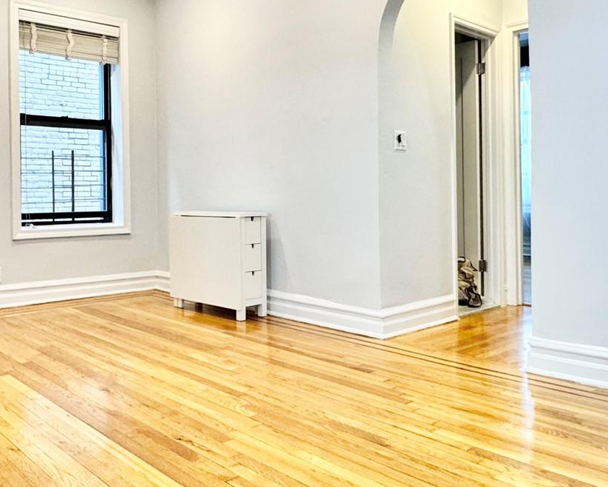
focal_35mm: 34
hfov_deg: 52.3
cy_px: 191
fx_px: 612
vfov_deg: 43.1
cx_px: 232
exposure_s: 1/60
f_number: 2.2
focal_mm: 2.22
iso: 200
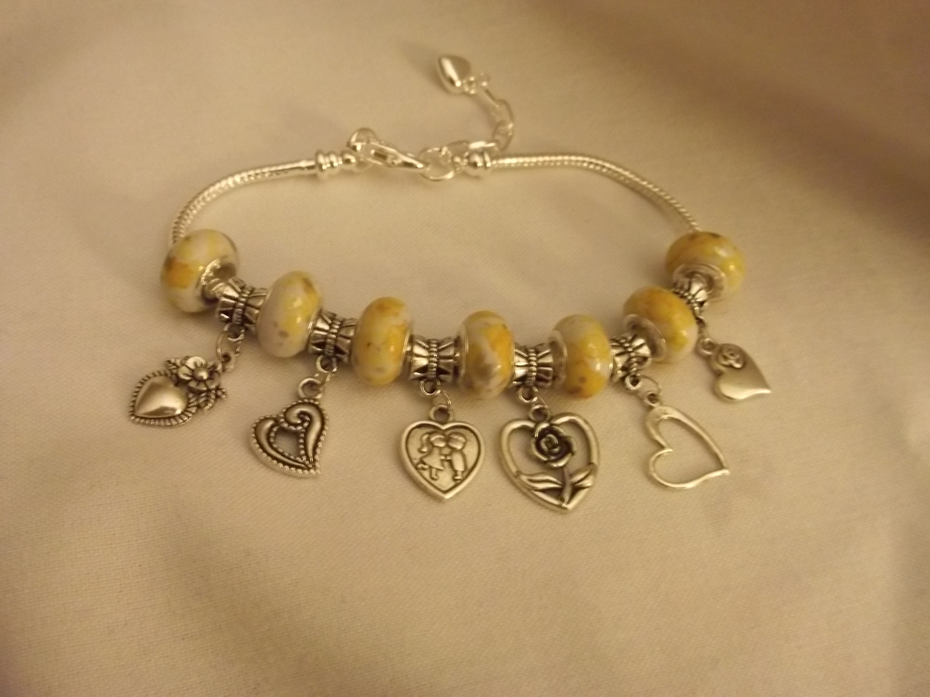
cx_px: 465
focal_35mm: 33
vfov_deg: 42.9
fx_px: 887
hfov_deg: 55.4
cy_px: 348
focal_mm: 5.9
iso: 360
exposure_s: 1/8
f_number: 3.3
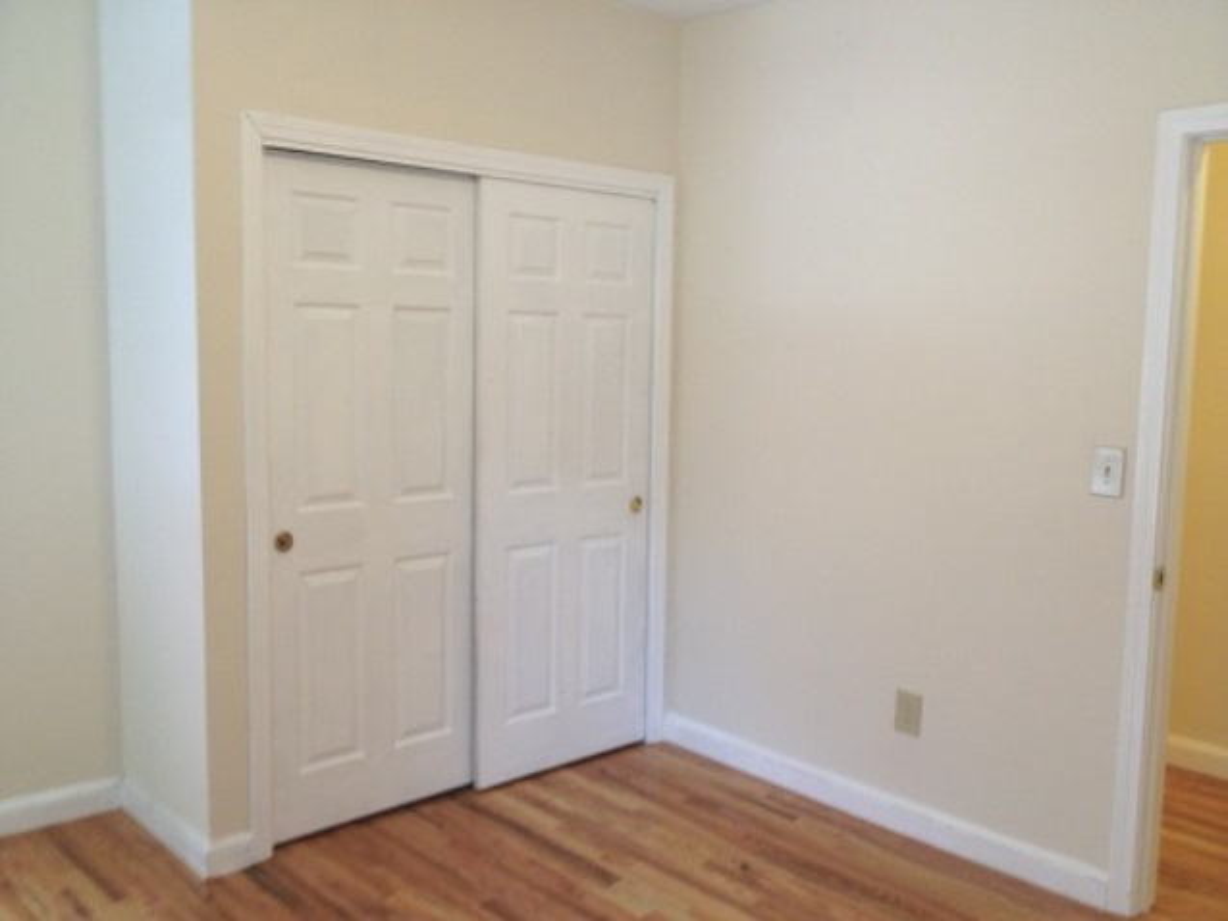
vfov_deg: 40.7
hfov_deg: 52.6
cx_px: 614
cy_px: 460
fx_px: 1242
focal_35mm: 35
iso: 80
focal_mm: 4.28
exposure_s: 1/20
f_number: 2.4
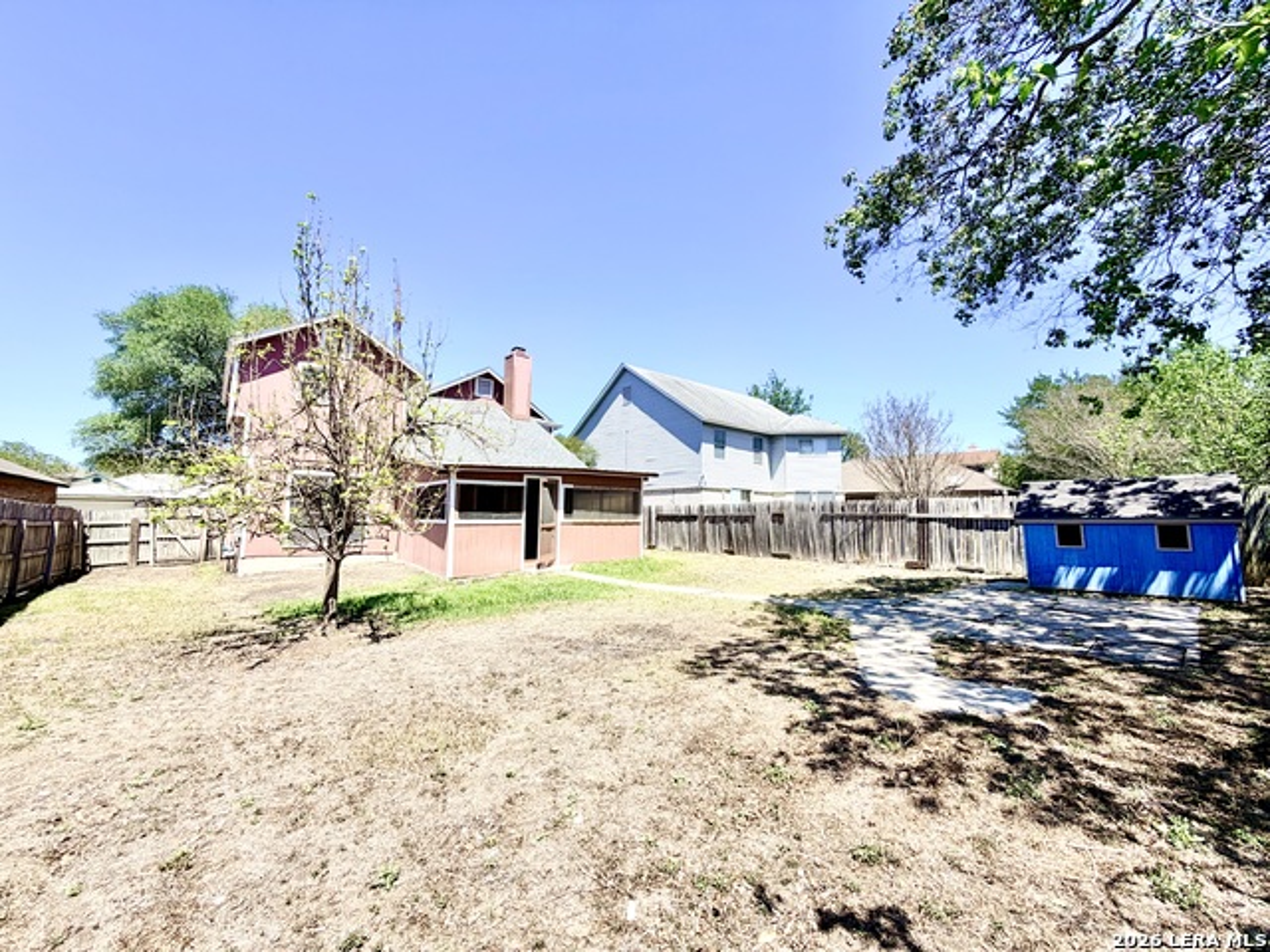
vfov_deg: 85.7
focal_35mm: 14
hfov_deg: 102.1
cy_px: 476
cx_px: 635
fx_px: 514
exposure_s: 1/770
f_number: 2.2
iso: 25
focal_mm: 2.22
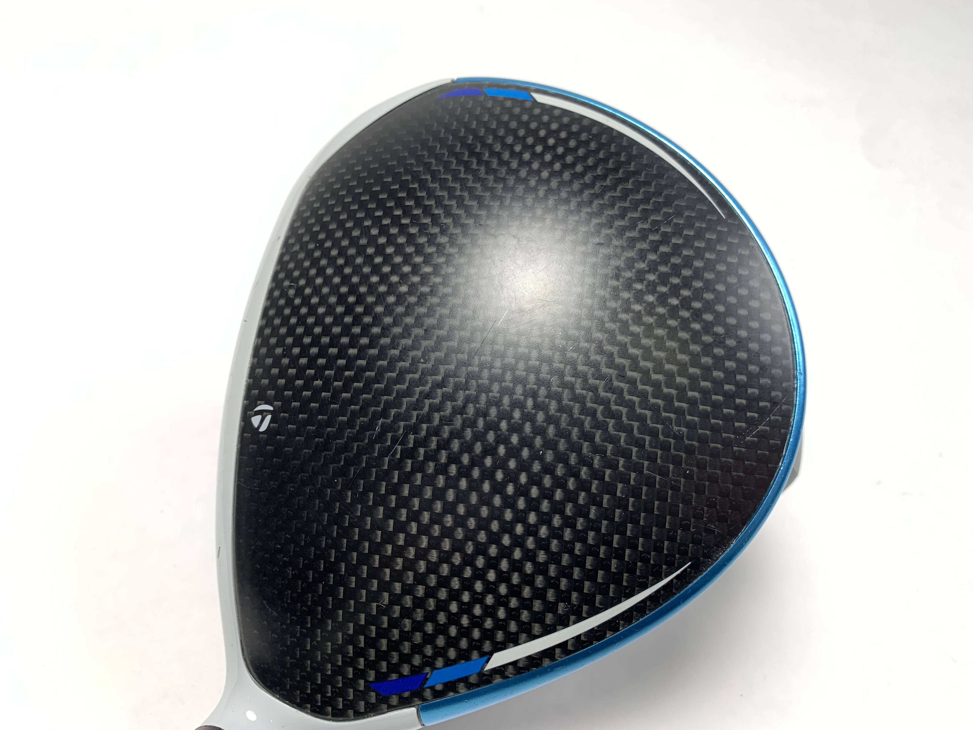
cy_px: 365
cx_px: 486
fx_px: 731
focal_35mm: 26
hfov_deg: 67.3
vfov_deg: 53.1
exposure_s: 1/120
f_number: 1.8
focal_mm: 4.25
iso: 25
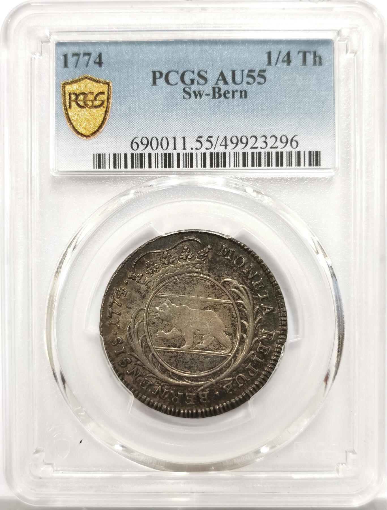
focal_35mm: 54
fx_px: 799
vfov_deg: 35.4
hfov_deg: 27.2
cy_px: 255
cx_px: 194
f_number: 16
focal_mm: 5.56
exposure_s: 1/100
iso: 200
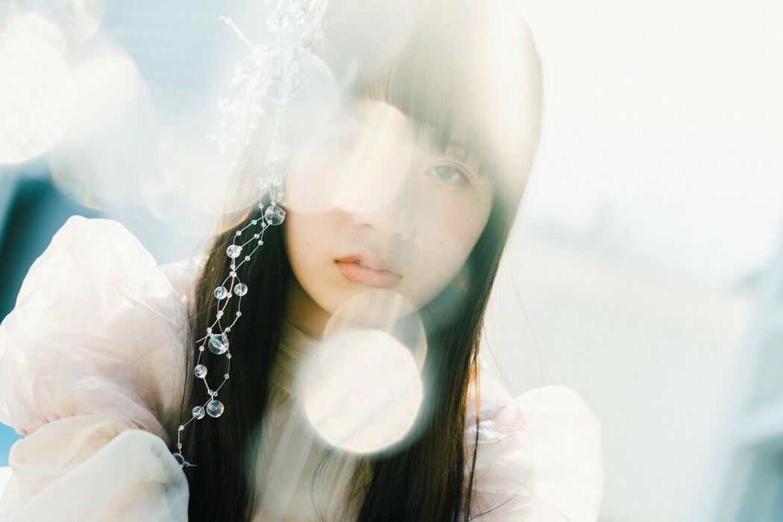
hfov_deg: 36.2
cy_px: 261
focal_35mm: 55
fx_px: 1196
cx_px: 392
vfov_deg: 24.6
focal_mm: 55
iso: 100
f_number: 2.8
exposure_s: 1/500
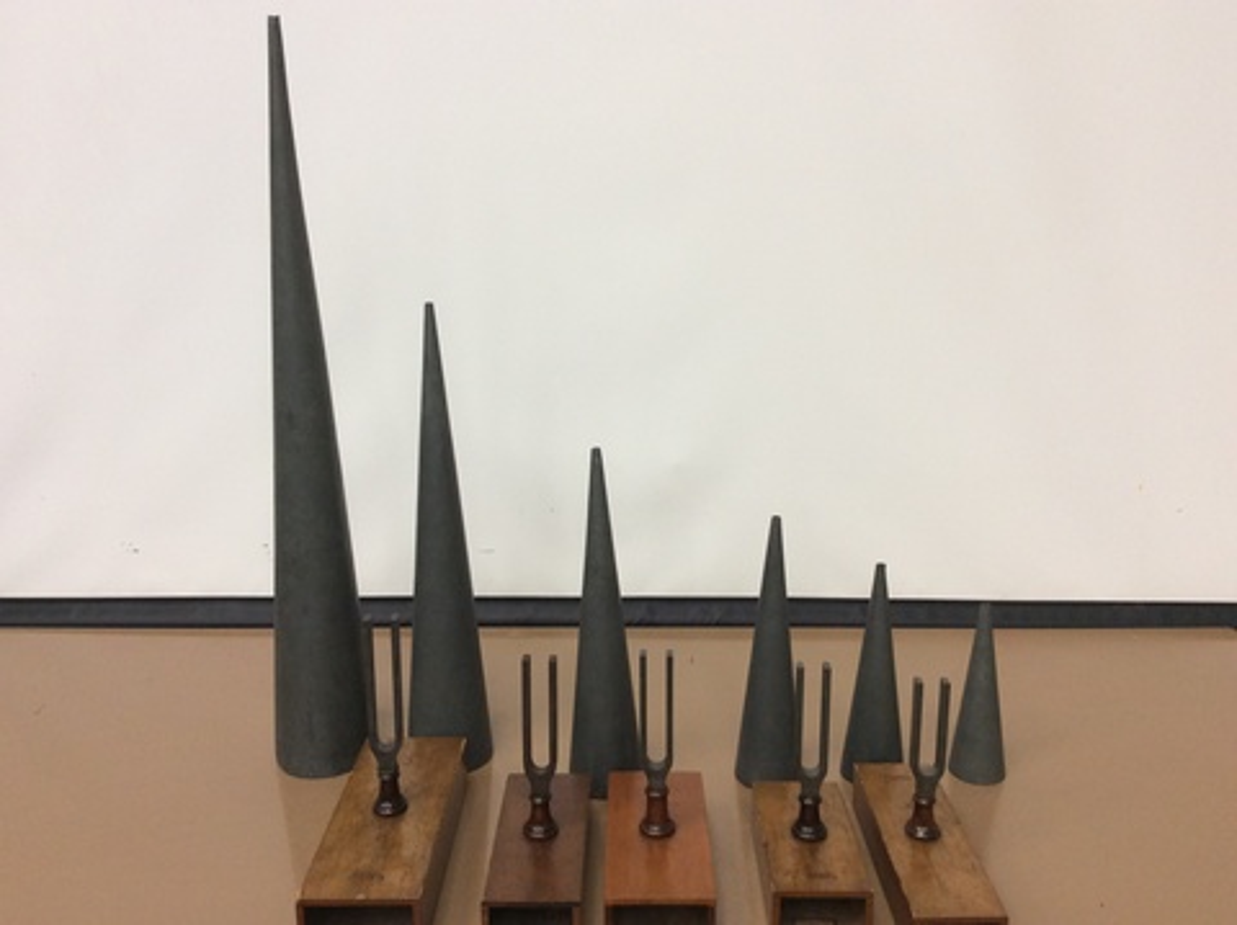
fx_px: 1142
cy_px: 462
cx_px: 618
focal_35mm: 32
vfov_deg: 44.1
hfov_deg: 56.9
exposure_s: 1/25
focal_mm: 3.3
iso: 80
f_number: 2.4
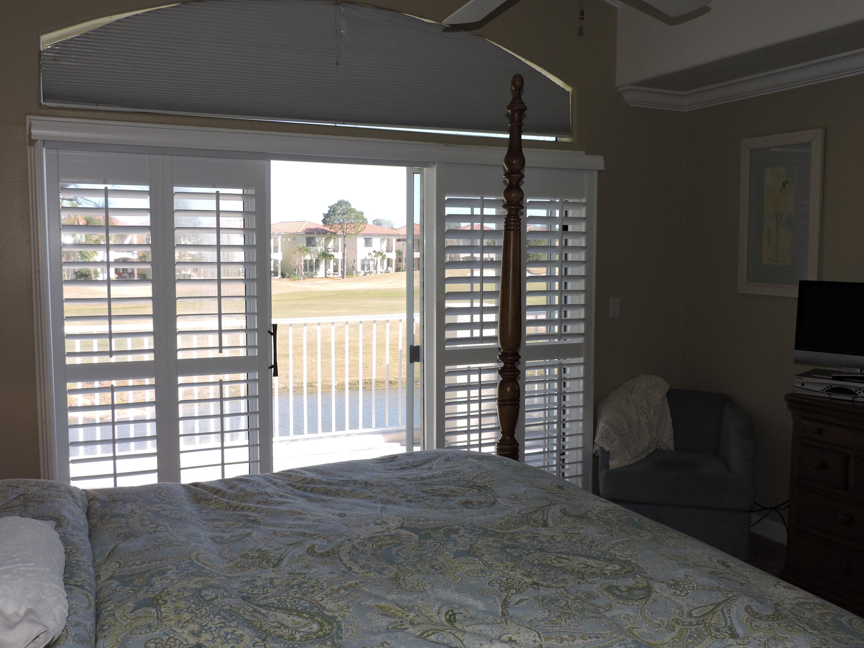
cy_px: 324
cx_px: 432
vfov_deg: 42.9
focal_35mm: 33
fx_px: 824
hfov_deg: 55.4
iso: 100
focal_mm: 5.9
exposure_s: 1/250
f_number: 3.2
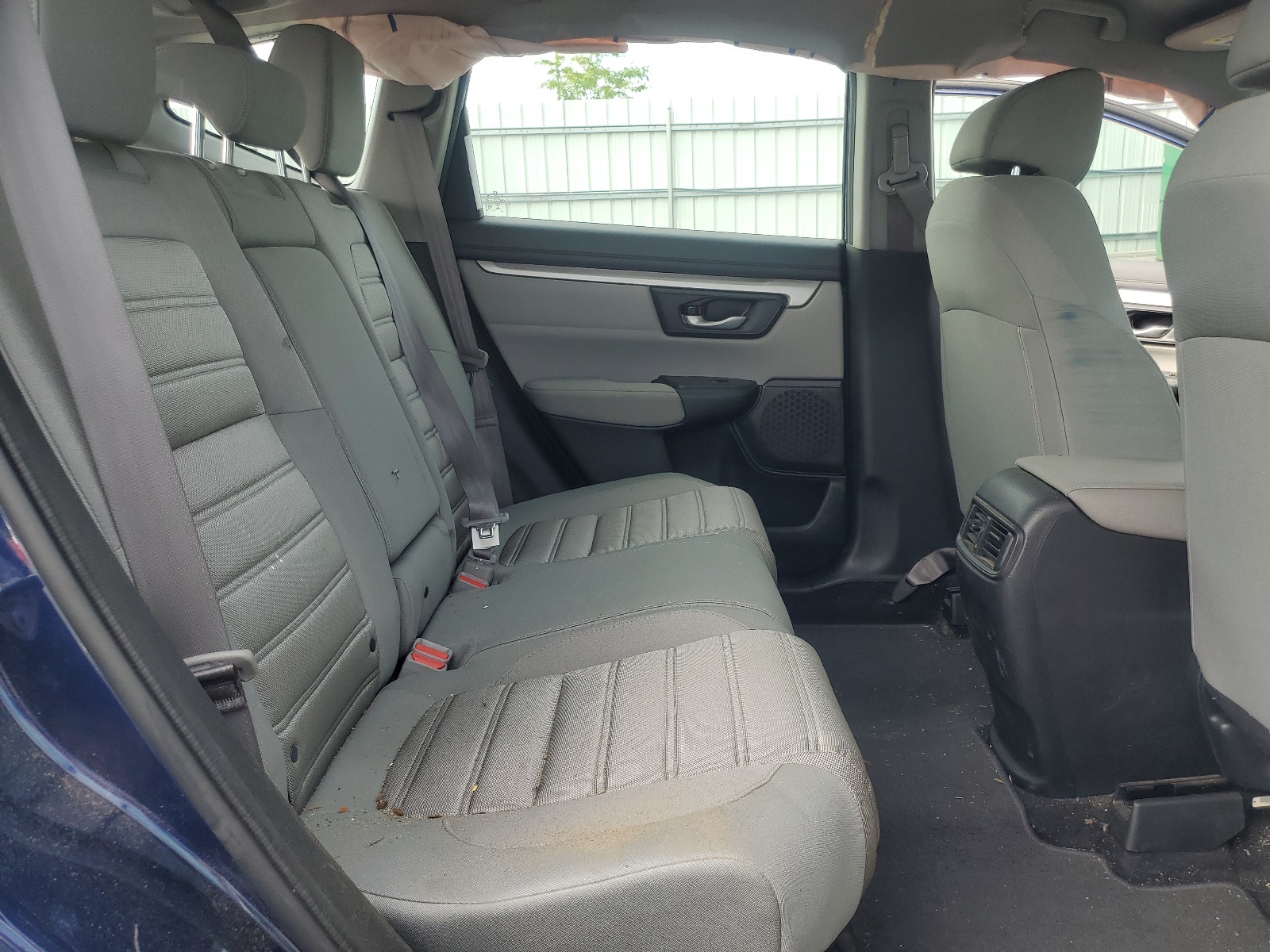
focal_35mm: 26
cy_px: 476
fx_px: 954
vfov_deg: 53.1
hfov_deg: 67.3
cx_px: 635
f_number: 1.5
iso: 50
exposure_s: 1/435
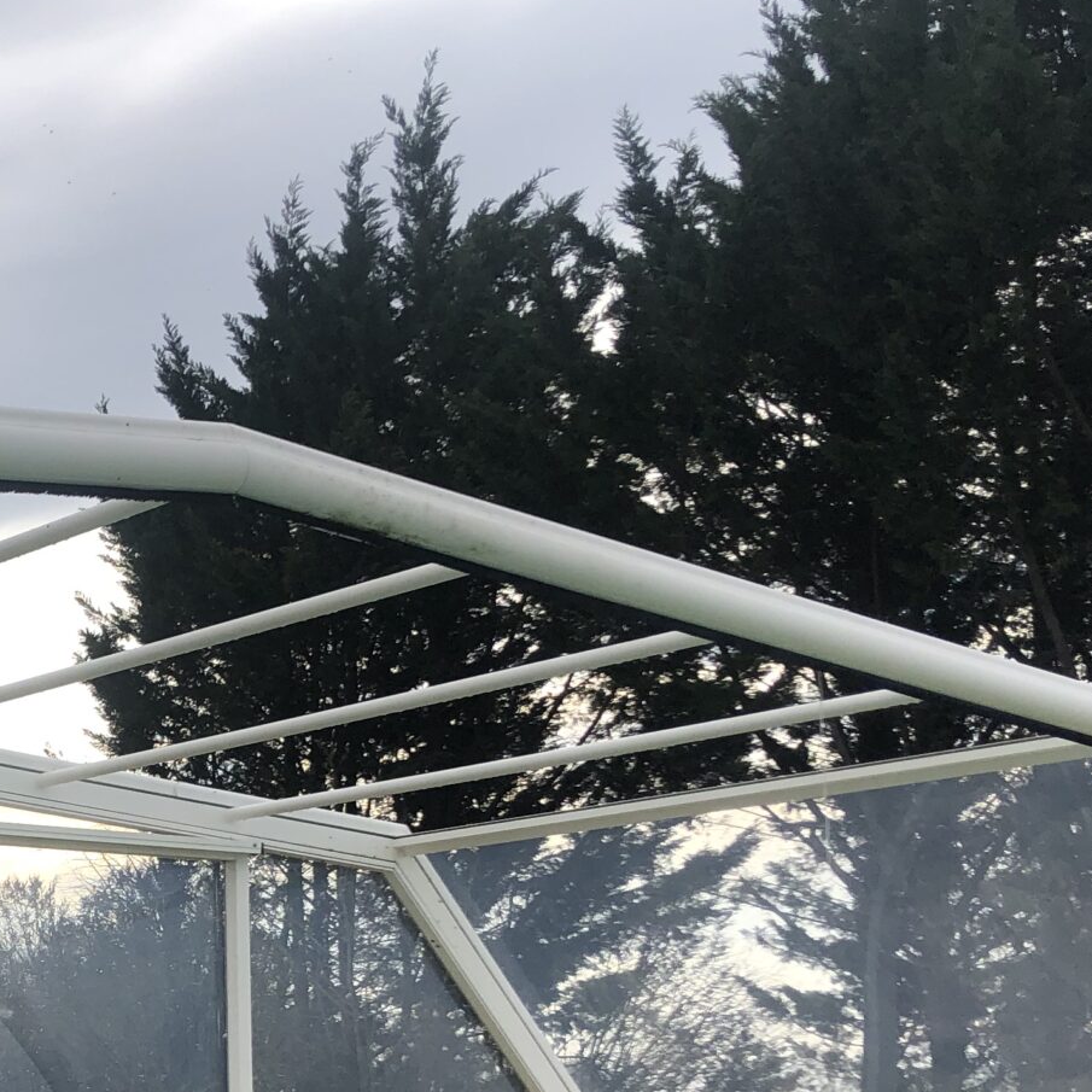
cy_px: 1015
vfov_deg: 23.9
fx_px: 2498
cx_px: -77
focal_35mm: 70
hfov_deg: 23.3
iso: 20
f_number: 1.8
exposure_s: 1/1297
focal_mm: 4
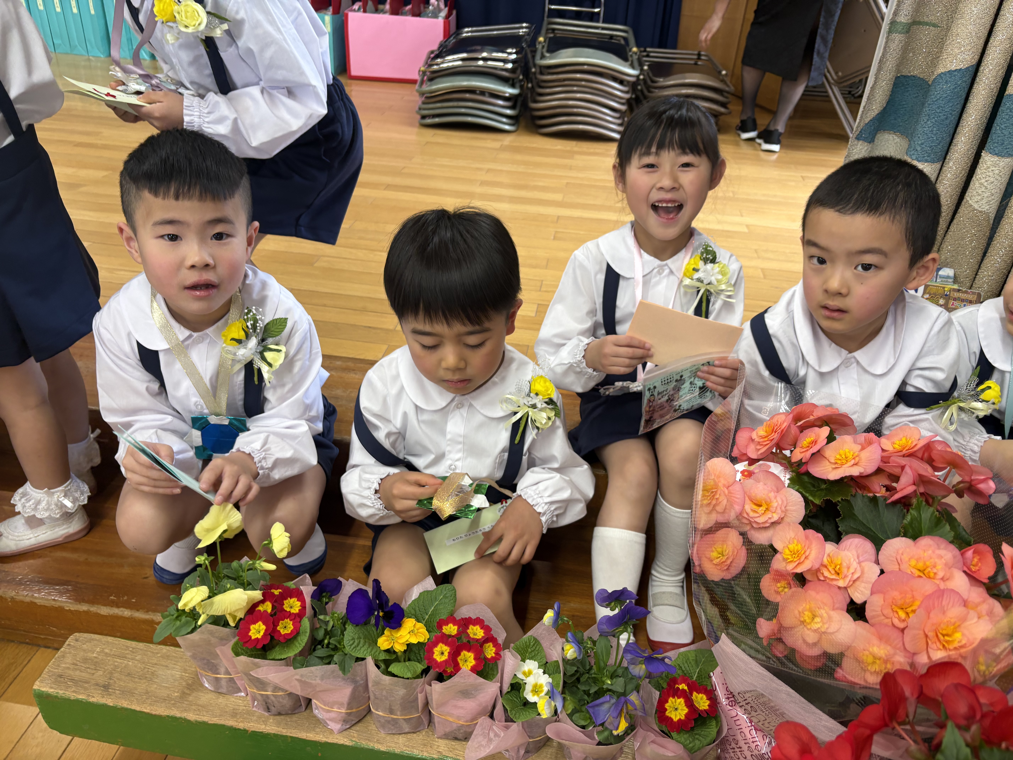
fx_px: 761
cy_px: 380
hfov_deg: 67.3
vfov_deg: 53.1
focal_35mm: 26
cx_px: 506
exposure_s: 1/60
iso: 80
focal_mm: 5.96
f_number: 1.6
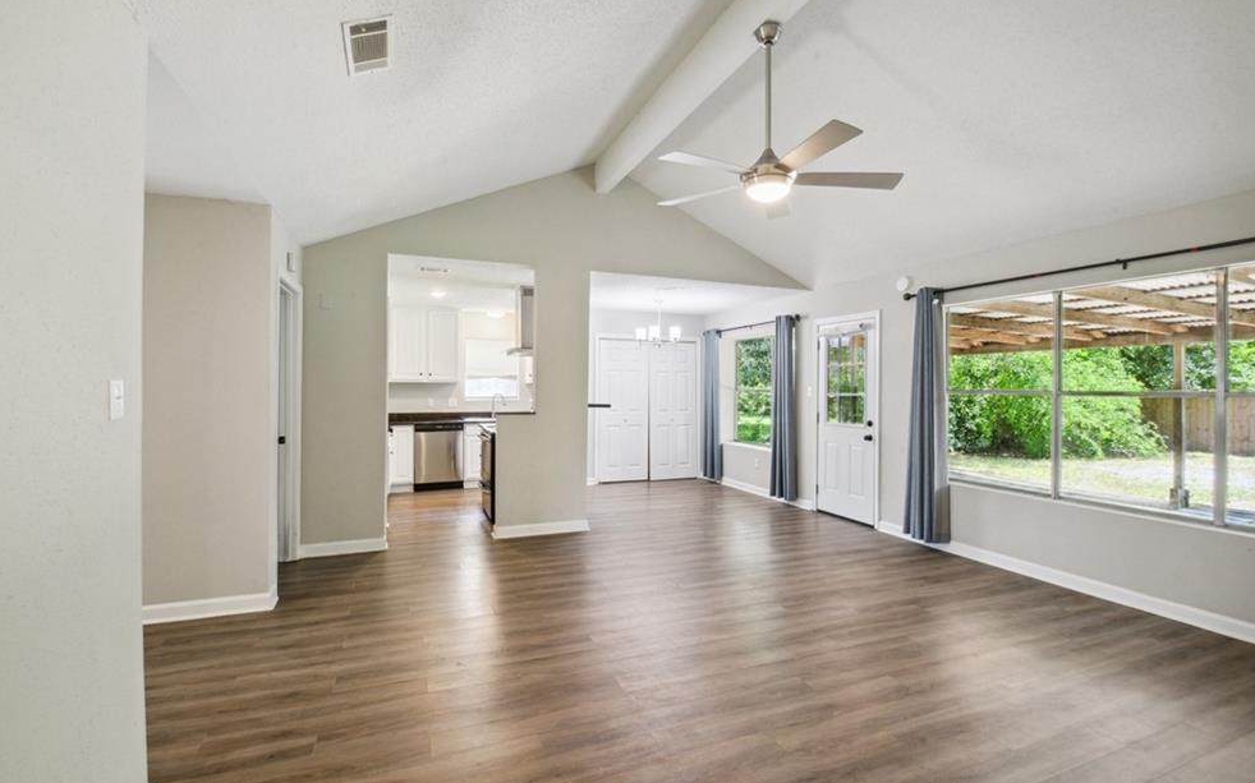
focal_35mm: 17
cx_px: 633
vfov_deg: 68.0
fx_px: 581
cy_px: 388
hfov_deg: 94.4
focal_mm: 16
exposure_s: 1/5
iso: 400
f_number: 13
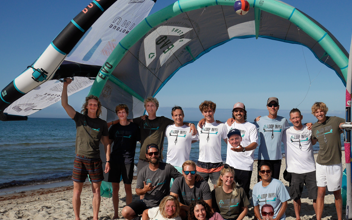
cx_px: 215
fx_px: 451
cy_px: 142
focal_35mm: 47
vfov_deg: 27.3
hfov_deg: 42.4
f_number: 5.6
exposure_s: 1/2000
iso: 200
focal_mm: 18
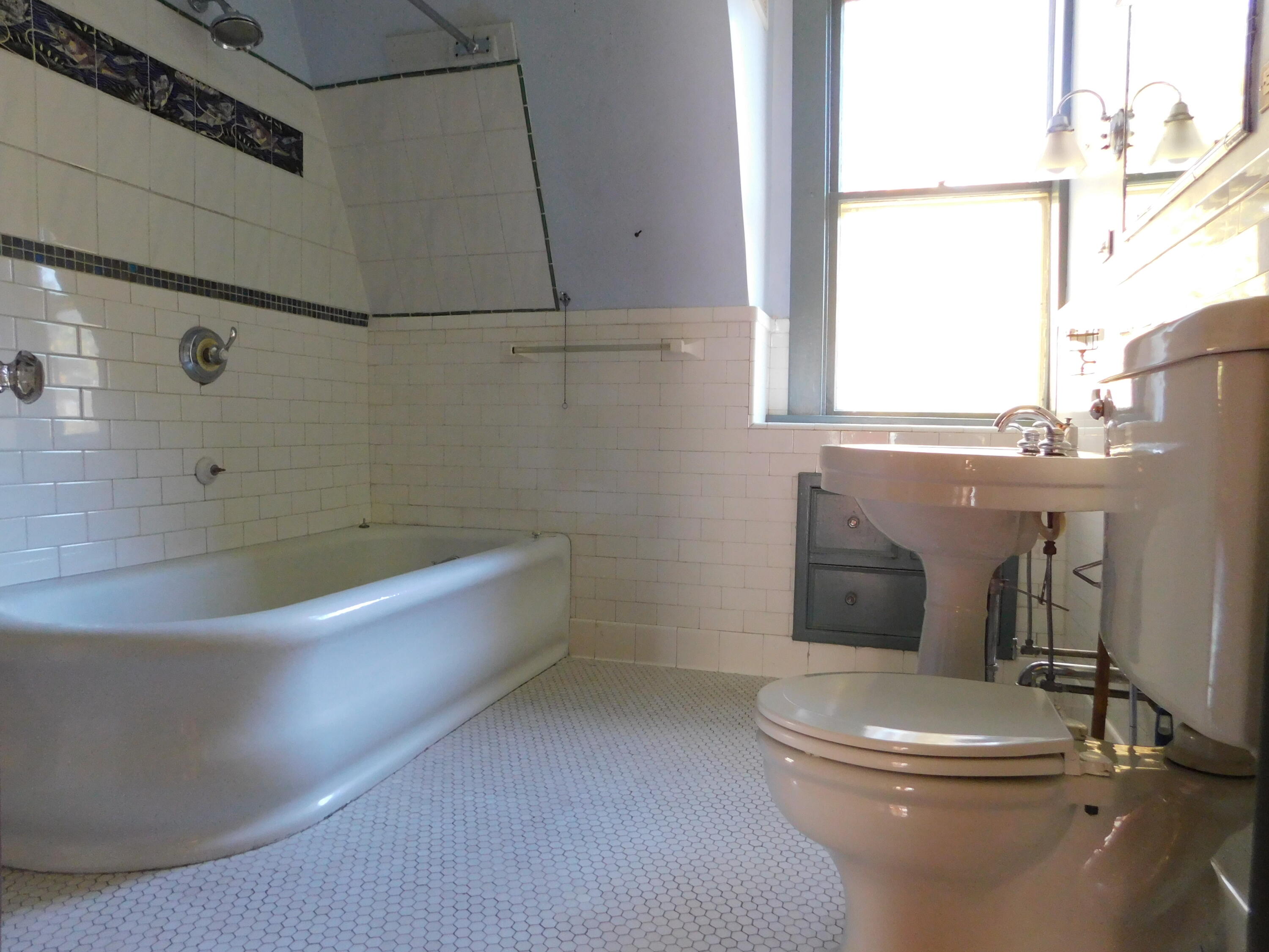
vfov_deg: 58.9
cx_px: 634
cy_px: 476
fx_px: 843
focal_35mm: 23
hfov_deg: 73.9
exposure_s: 1/30
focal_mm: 4
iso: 400
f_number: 3
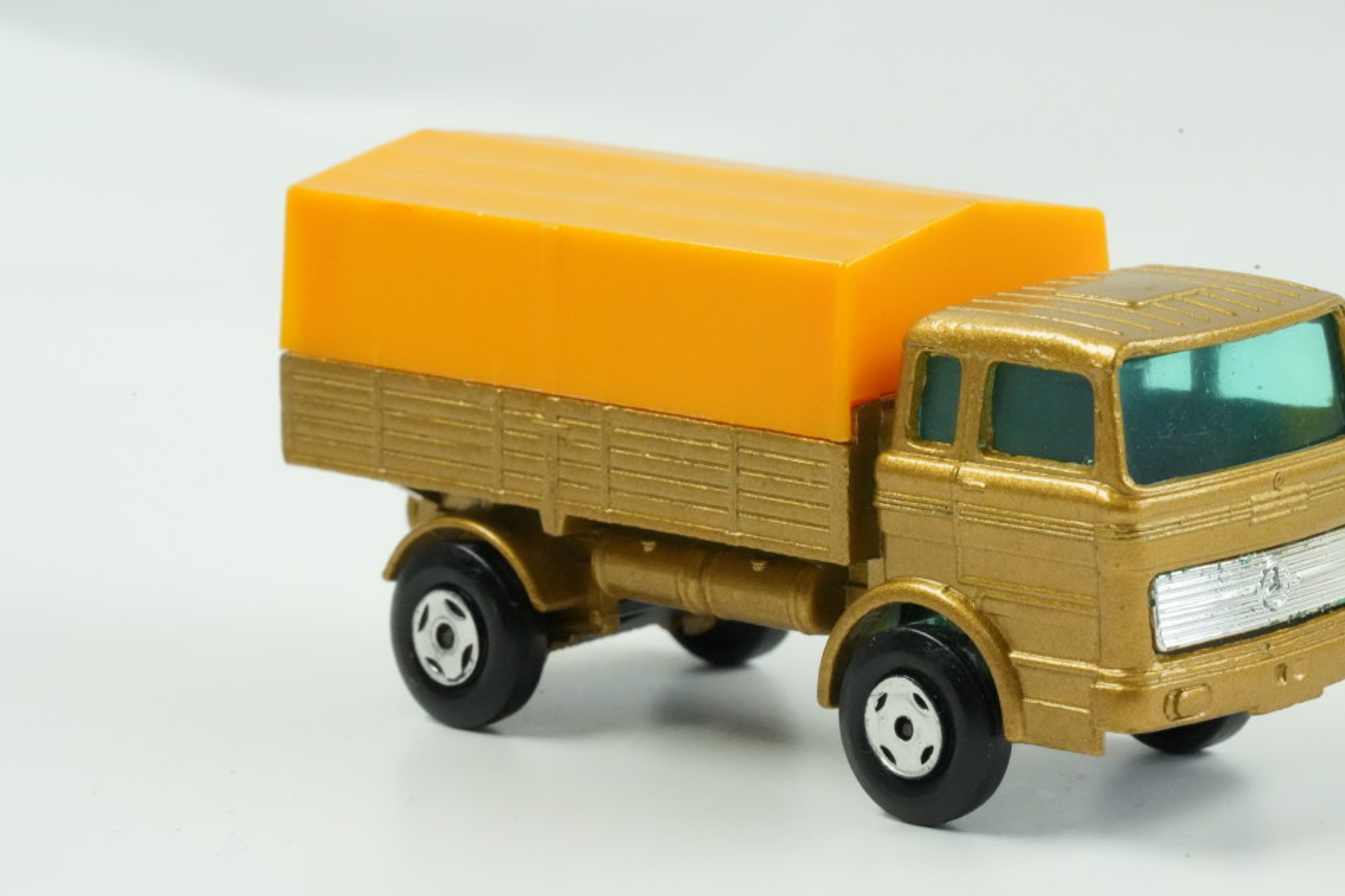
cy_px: 484
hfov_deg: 17.2
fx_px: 4445
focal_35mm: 119
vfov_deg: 11.5
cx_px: 868
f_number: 22
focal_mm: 90
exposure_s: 1/100
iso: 12800
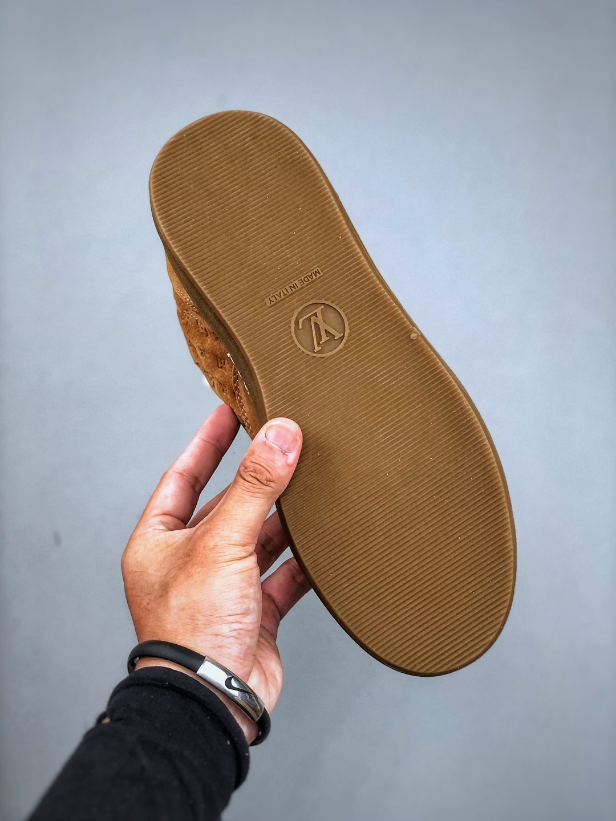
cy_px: 410
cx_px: 308
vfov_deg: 33.8
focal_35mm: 57
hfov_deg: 25.7
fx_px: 1352
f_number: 2.8
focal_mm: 6.6
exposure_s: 1/33
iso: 20
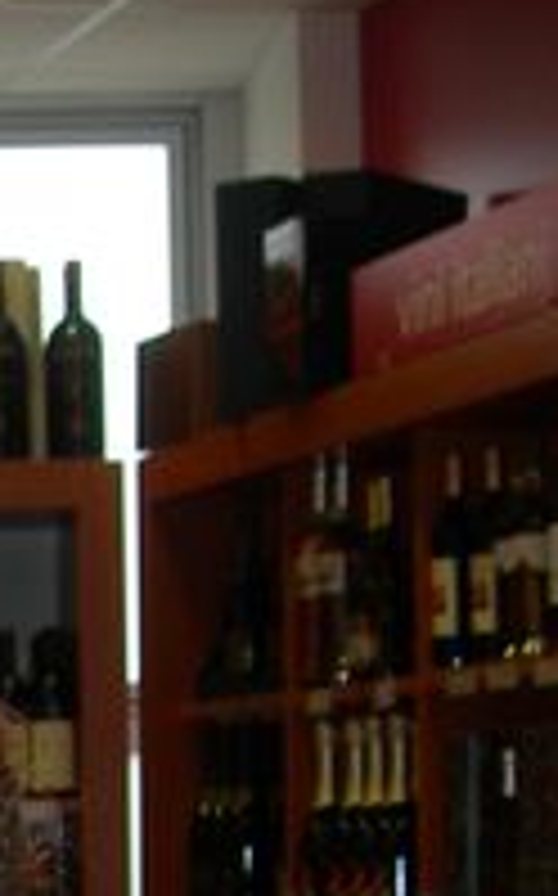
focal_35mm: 162
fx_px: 3950
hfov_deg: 7.7
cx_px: -648
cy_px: 1252
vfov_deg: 12.4
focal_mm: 7.8
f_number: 2.8
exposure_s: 1/60.1
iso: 50
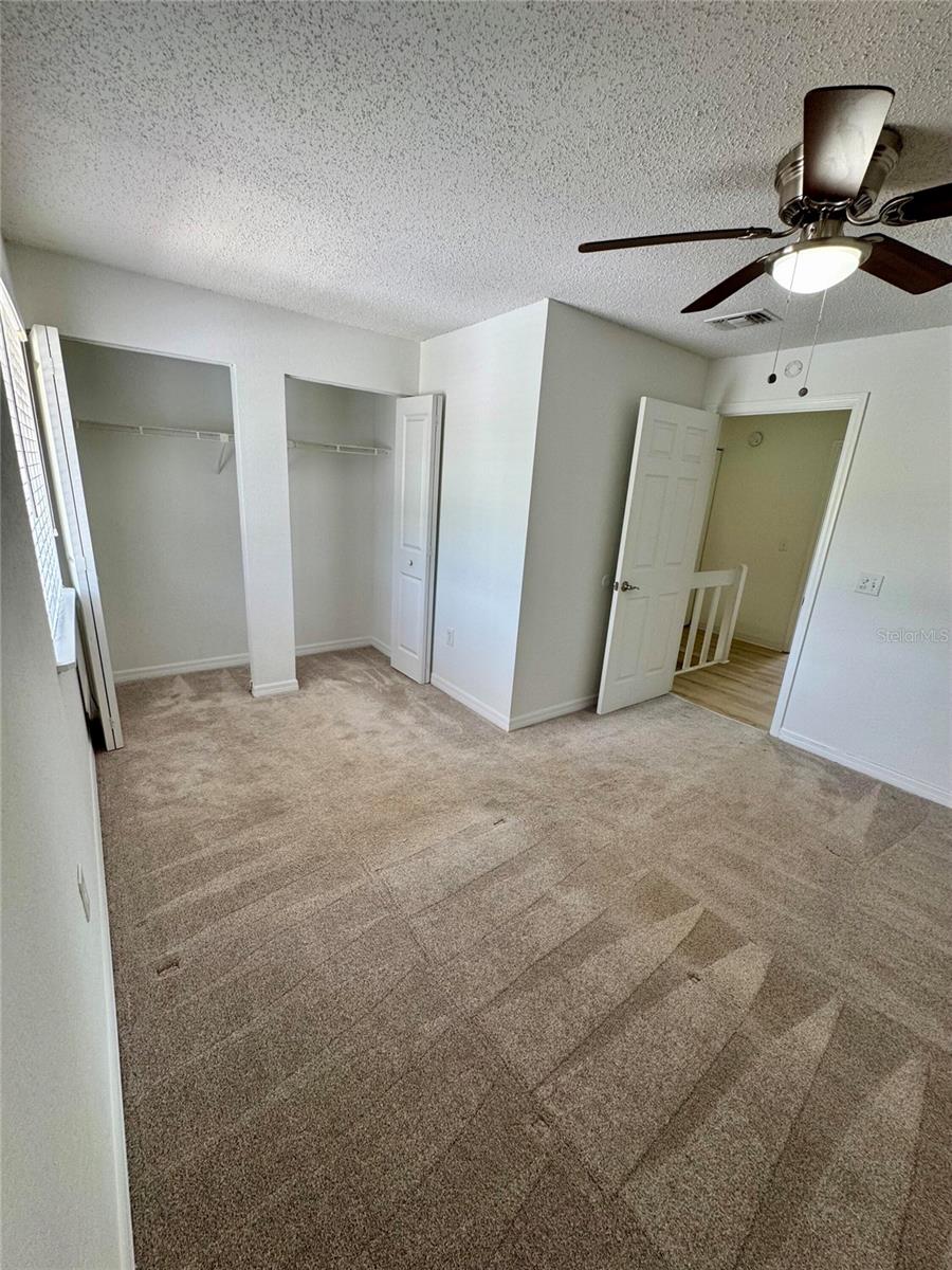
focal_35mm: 14
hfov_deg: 85.7
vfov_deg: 102.1
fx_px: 513
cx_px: 476
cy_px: 635
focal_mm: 2.22
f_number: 2.2
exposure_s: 1/120
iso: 100
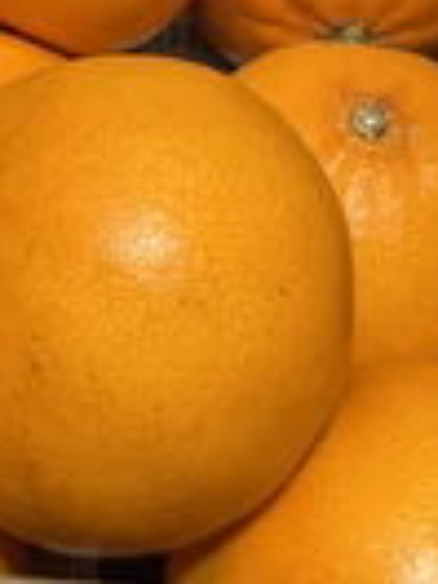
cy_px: -195
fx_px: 1333
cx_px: -119
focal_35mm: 79
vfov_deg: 22.0
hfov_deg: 17.6
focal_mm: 4.2
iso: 500
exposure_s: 1/50
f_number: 1.6
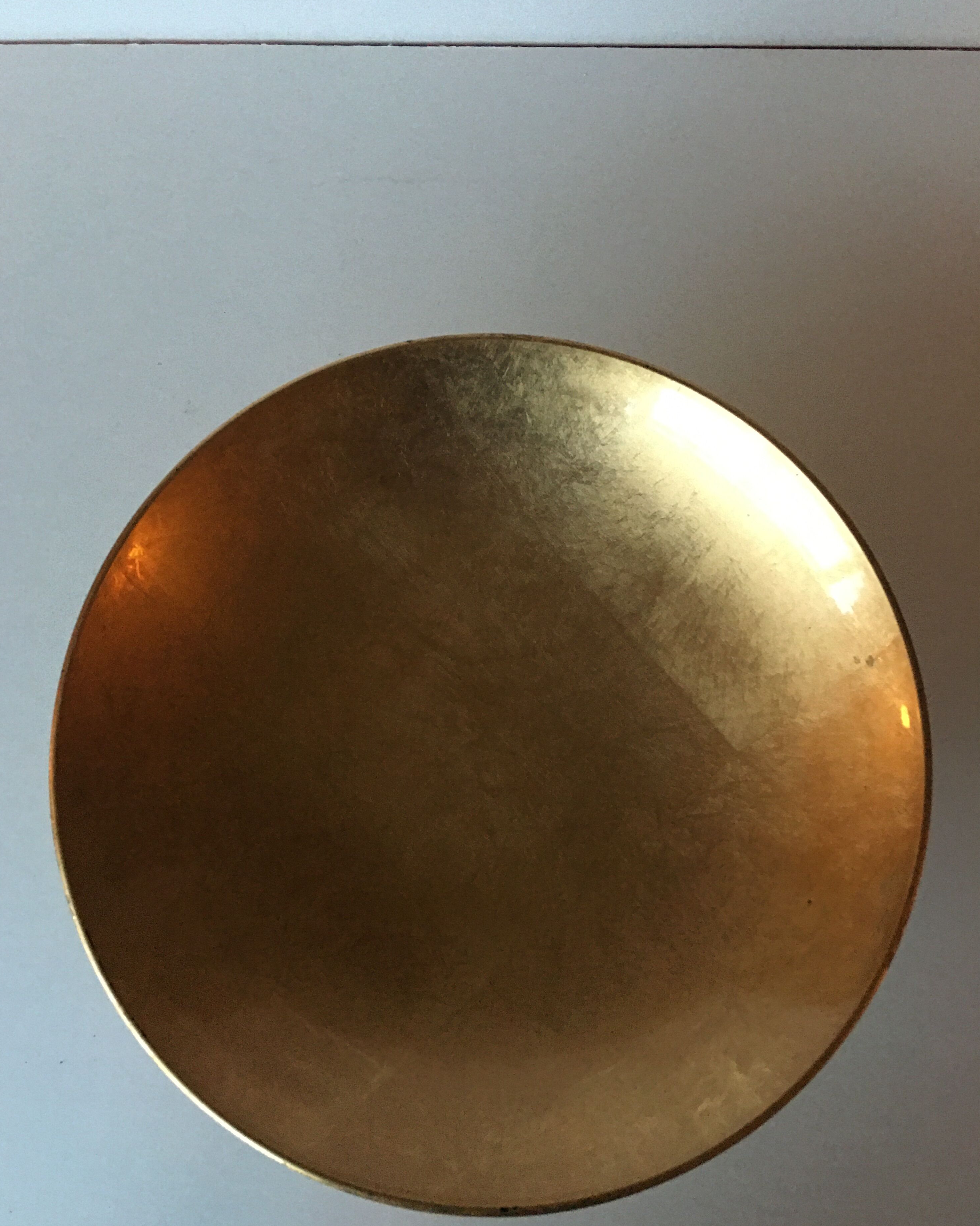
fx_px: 1124
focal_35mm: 31
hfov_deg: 47.1
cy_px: 643
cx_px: 480
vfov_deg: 57.2
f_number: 2.2
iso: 125
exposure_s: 1/4
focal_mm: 4.15
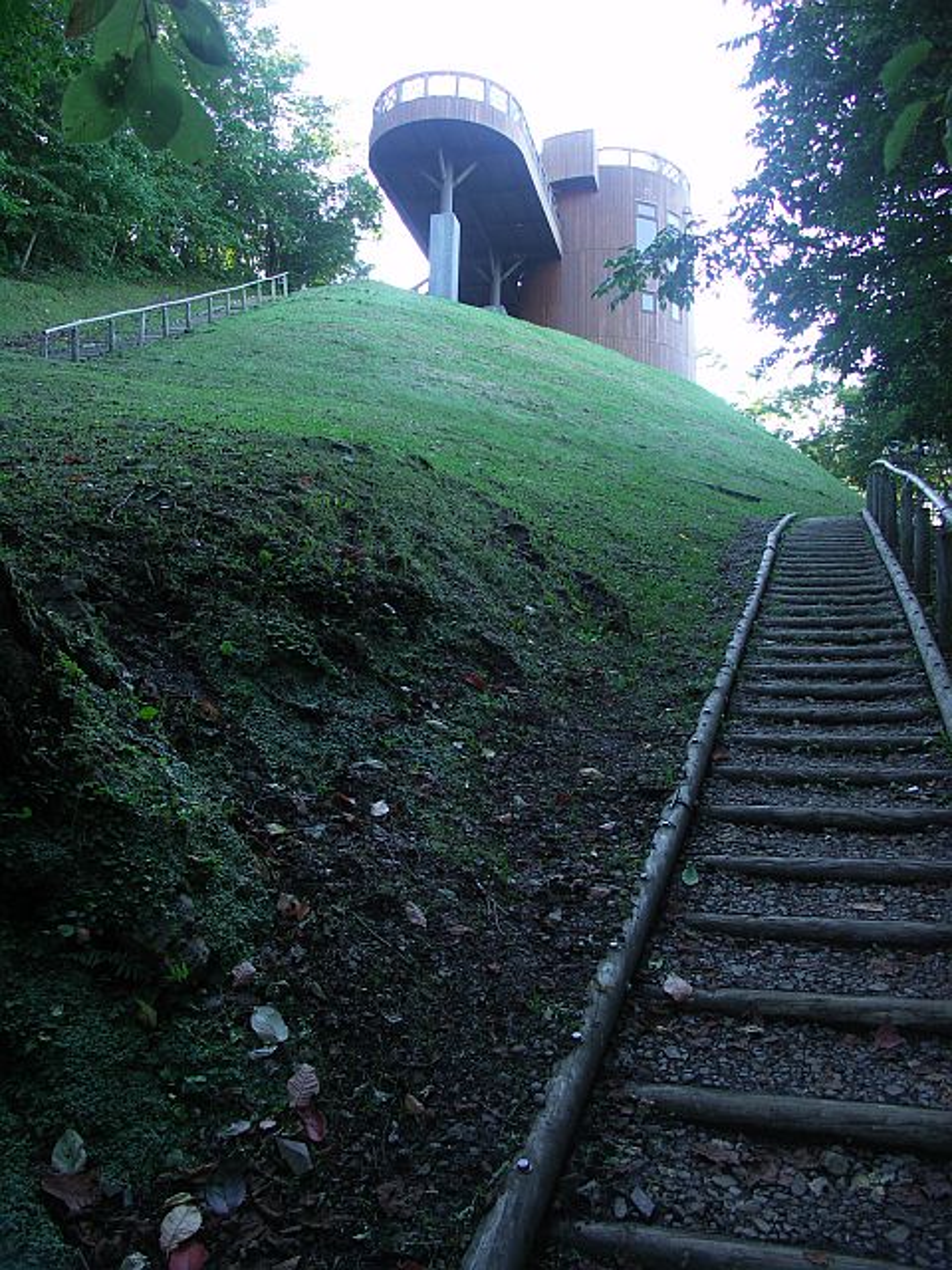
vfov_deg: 63.4
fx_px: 1027
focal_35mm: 28
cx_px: 476
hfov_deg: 49.7
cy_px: 635
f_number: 2.8
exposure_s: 1/60
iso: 100
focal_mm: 7.2
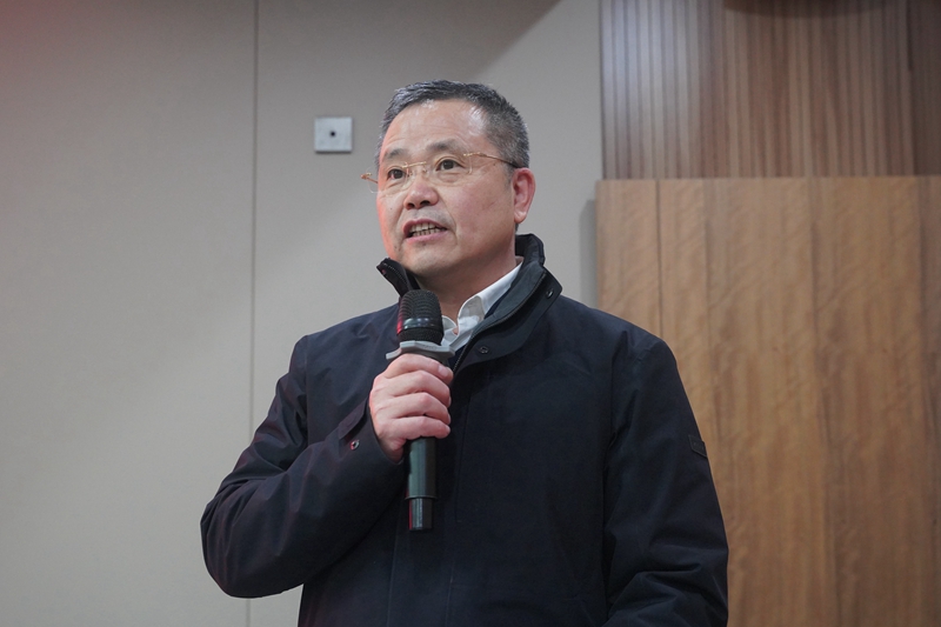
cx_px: 470
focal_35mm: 41
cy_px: 314
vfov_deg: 32.5
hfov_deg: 47.3
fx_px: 1074
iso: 6400
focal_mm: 41.1
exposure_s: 1/160
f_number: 4
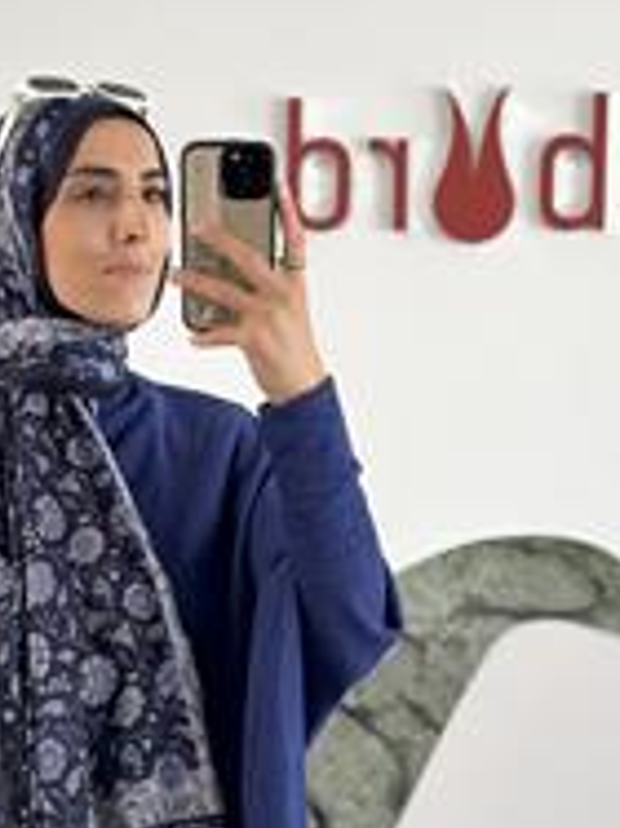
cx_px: 142
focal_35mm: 106
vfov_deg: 18.5
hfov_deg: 13.9
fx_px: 2534
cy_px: 516
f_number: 1.78
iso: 80
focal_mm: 6.86
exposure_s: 1/330
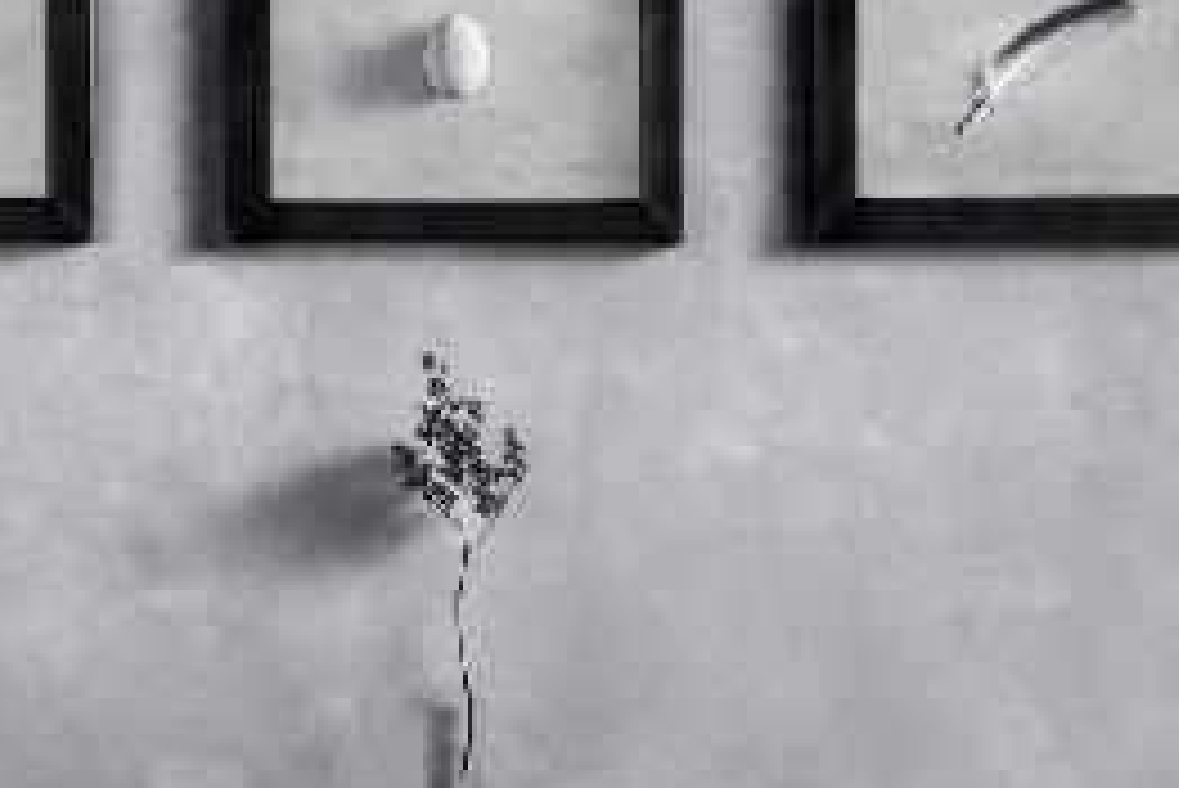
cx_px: 464
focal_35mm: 110
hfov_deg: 18.6
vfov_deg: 12.5
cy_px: 293
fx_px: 3604
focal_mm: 42.5
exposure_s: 1.7
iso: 200
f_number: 16
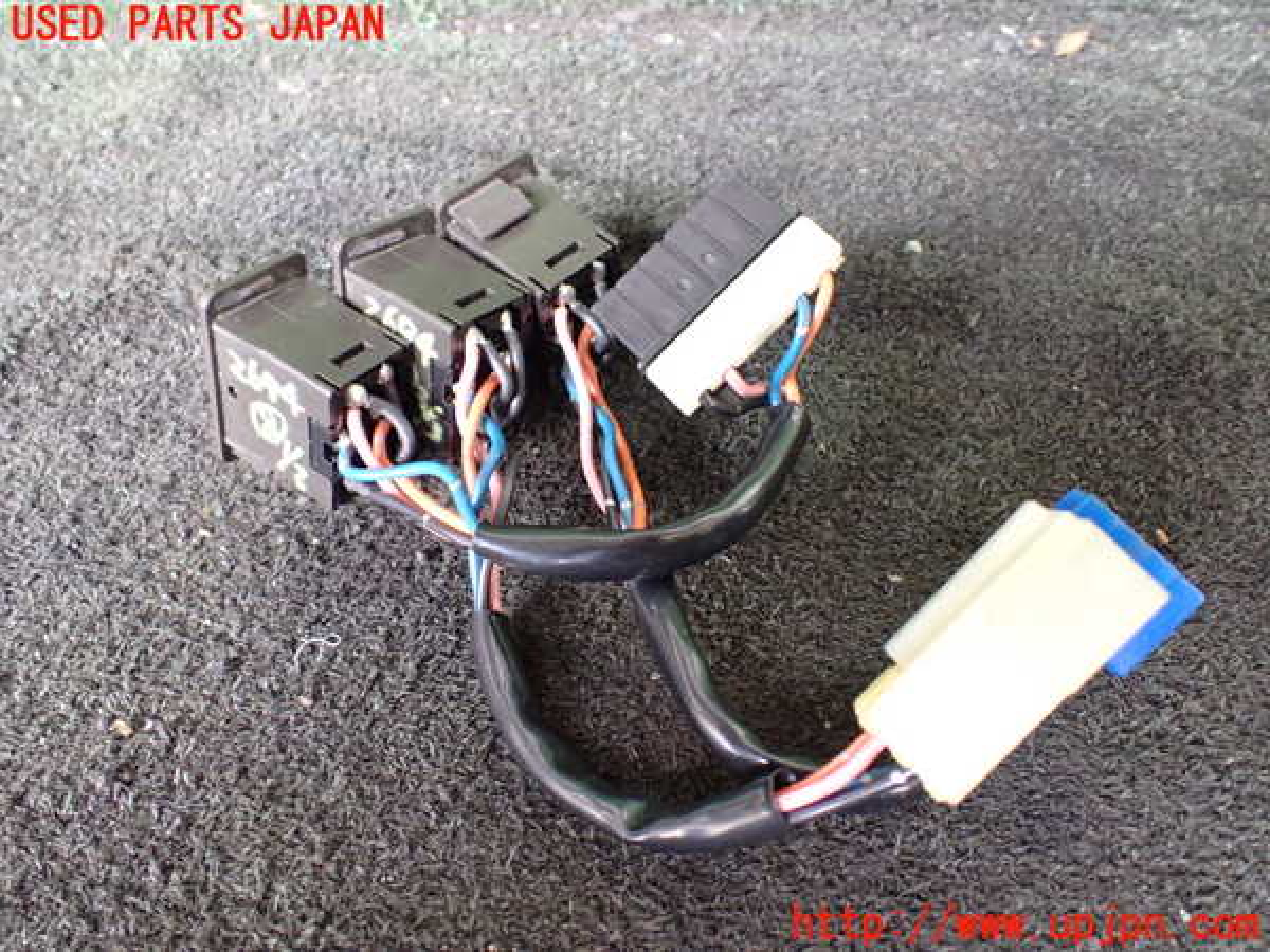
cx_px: 635
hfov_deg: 60.0
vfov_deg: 46.8
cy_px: 476
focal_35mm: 30
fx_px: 1101
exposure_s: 1/50
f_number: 2.3
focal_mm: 5.4
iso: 800
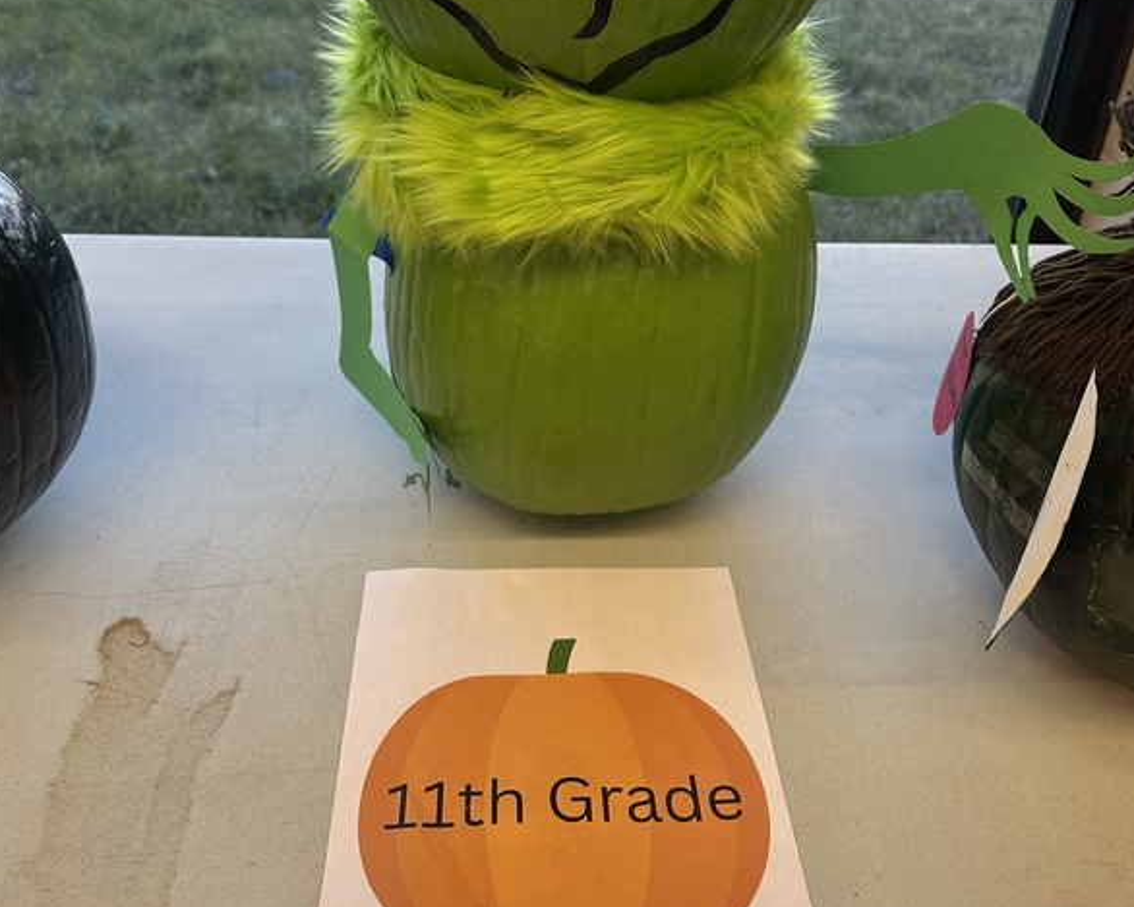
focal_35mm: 32
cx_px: 569
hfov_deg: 55.7
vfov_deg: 44.6
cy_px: 249
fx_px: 1074
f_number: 1.78
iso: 200
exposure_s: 1/120
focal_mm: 6.86
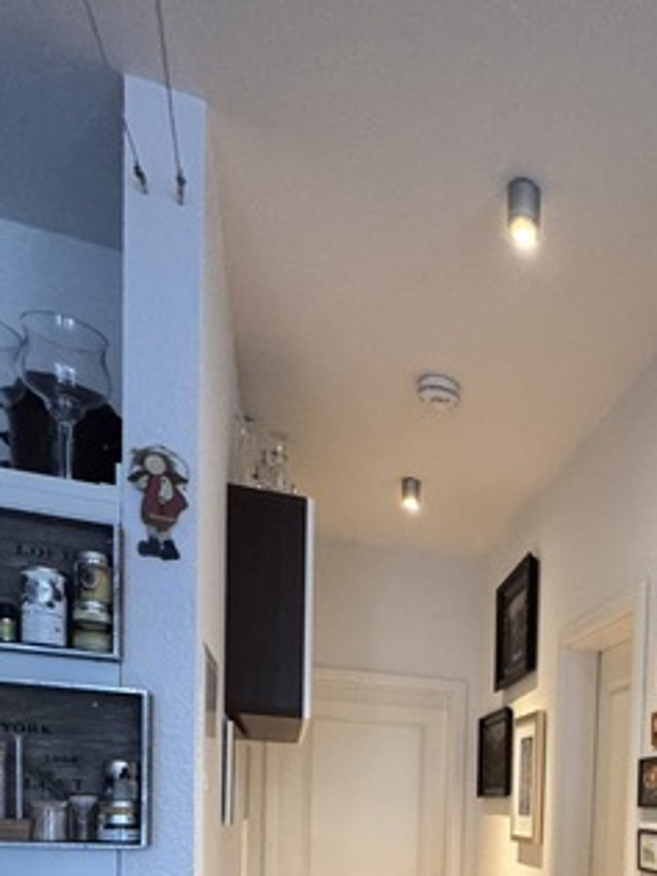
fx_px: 860
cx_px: 687
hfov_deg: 36.6
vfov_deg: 45.9
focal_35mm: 34
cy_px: 865
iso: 640
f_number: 2.2
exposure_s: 1/50
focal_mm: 2.22
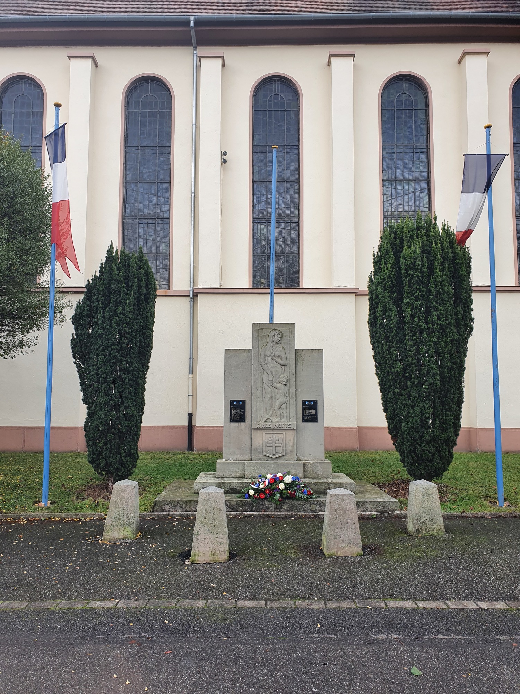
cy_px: 347
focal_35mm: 26
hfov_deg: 53.1
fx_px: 521
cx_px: 260
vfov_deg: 67.3
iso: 50
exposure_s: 1/180
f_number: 2.4
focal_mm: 4.32
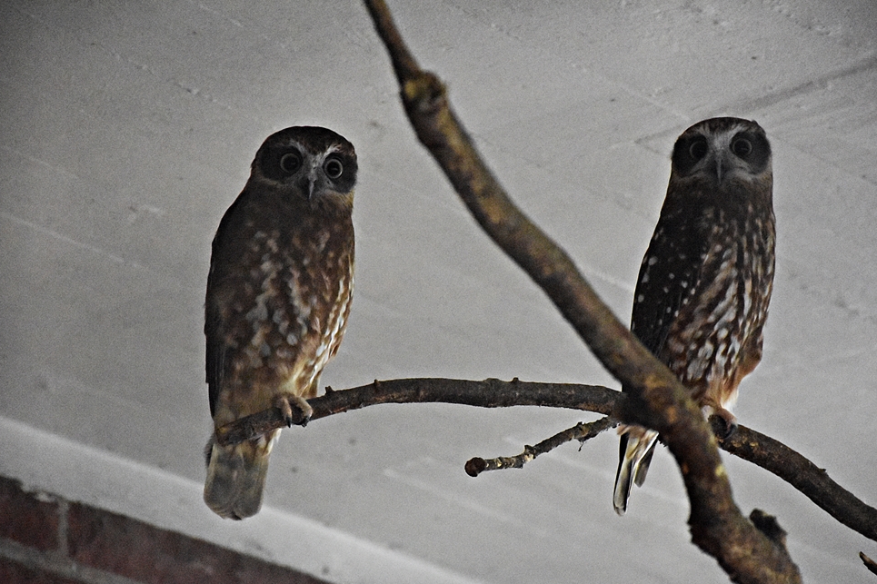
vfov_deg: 6.6
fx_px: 5042
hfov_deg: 9.9
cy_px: 308
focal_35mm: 207
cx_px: 455
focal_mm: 130
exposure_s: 1/100
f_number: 5.6
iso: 12800
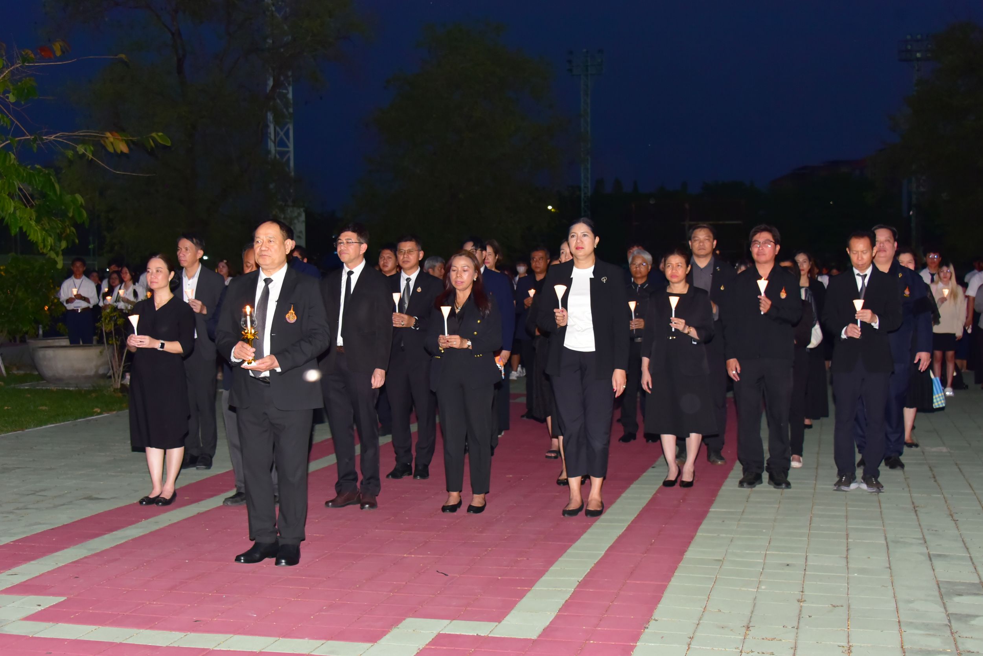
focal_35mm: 45
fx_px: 1229
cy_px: 328
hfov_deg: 43.6
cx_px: 492
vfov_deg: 29.9
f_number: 5.6
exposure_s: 1/80
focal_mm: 45
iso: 1250
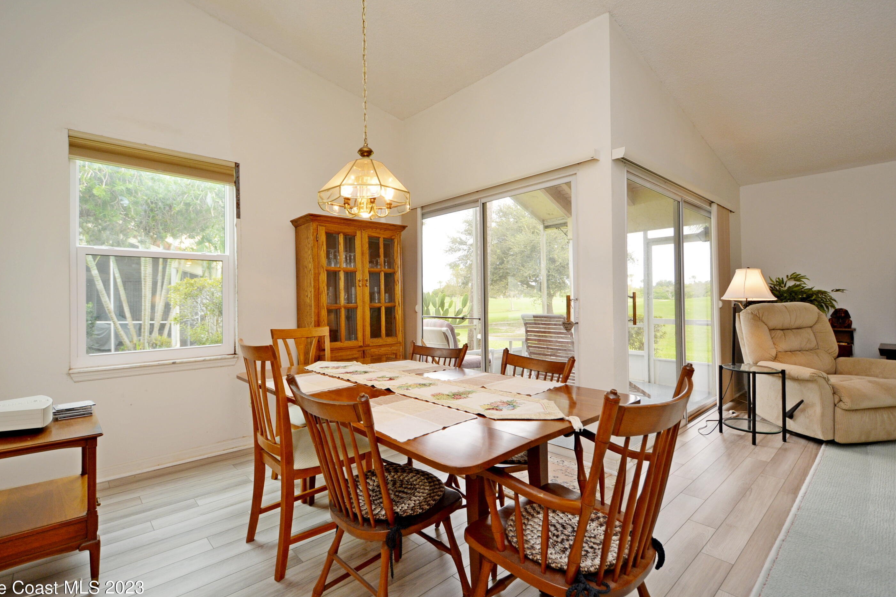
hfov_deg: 96.7
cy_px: 298
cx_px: 432
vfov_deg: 73.8
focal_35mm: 16
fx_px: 398
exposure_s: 1/60
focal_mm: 10
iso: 200
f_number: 4
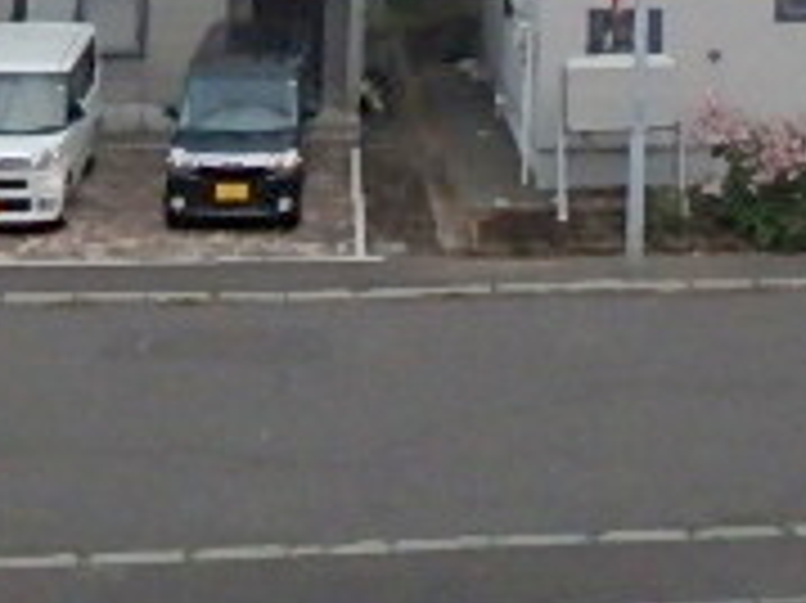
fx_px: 1745
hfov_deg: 25.7
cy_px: -428
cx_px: 585
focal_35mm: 75
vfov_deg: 16.8
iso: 800
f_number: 3.5
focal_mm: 3.7
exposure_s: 1/30
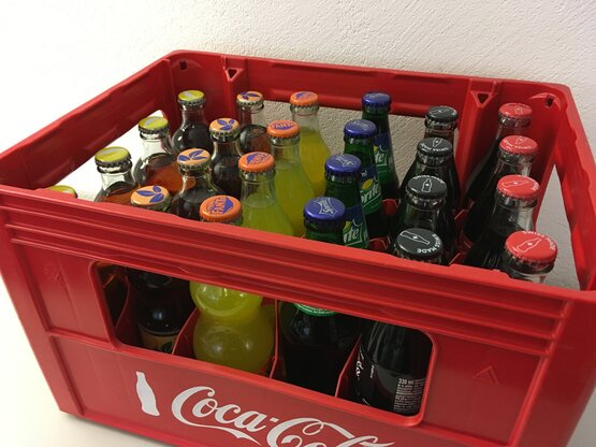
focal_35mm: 29
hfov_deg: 61.7
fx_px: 499
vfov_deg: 48.2
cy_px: 224
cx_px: 298
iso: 160
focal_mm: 4.15
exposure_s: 1/33
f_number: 2.2
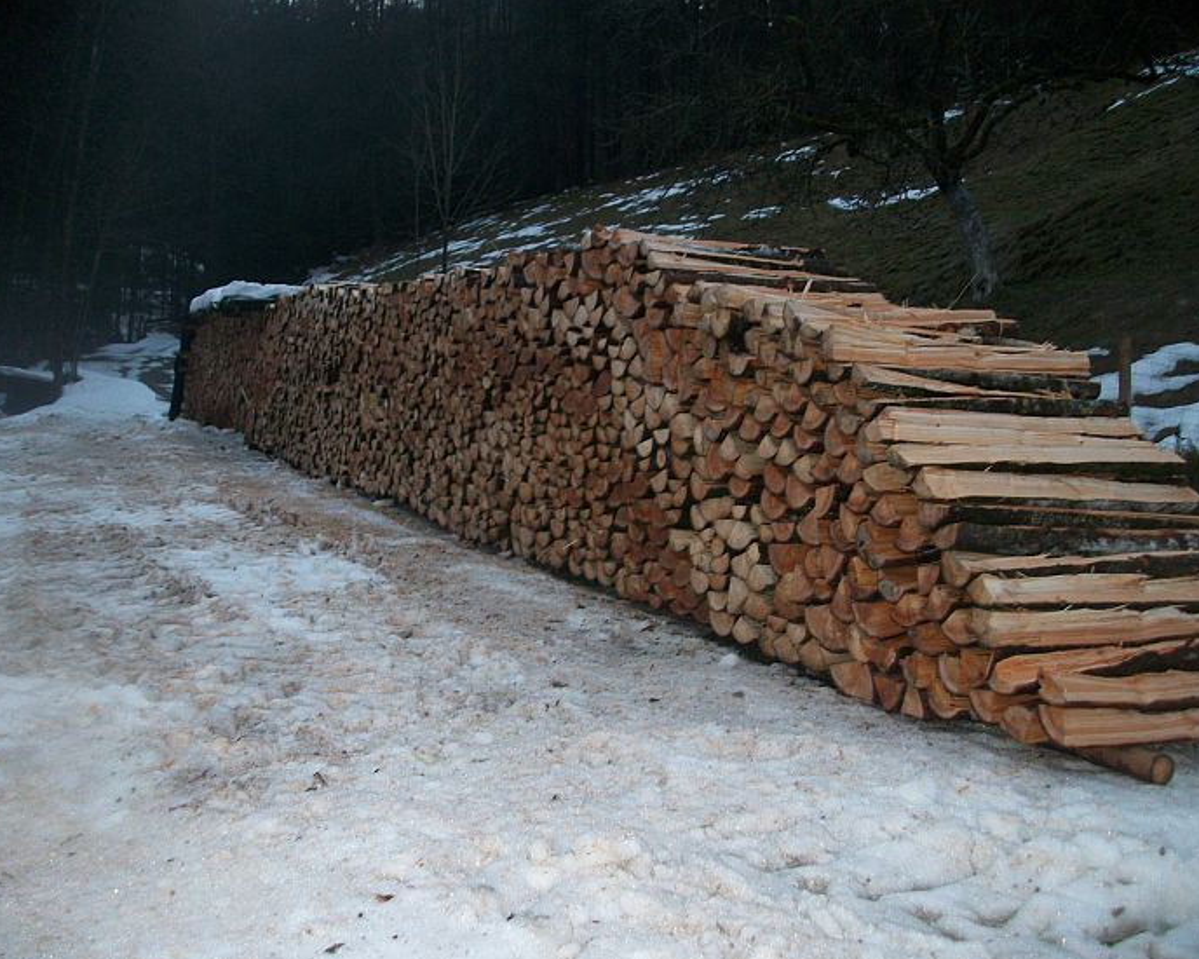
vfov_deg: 44.5
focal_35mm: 33
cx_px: 577
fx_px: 1171
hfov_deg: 54.2
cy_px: 486
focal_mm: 5.7
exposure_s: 1/40
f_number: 2.9
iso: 154
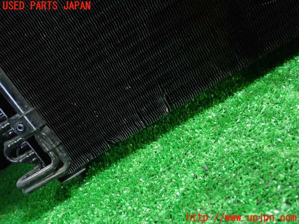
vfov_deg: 46.8
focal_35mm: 30
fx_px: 259
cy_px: 112
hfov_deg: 60.0
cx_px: 150
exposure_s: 1/30
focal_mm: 5.4
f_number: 2.3
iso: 640
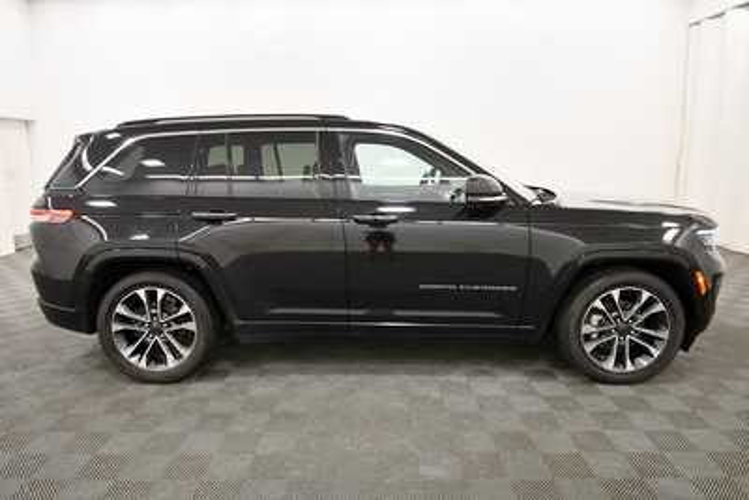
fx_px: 499
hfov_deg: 73.7
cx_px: 374
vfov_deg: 53.2
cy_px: 250
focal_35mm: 24
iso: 1250
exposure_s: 1/125
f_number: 5.3
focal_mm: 16
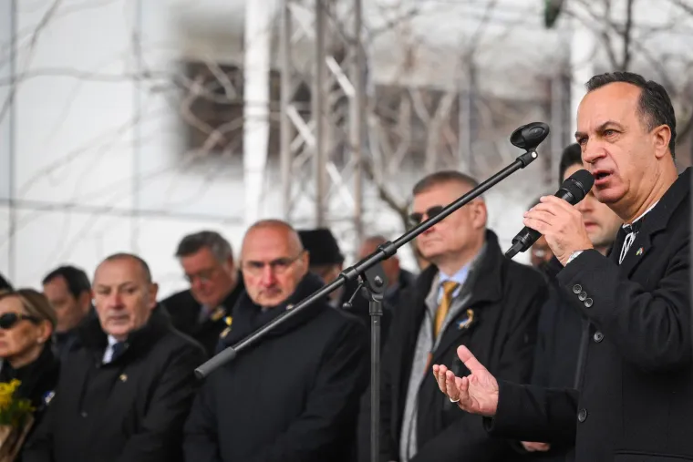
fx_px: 2310
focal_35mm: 120
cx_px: 346
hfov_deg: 17.1
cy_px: 231
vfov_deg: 11.4
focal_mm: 120
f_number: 4
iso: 1600
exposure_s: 1/800
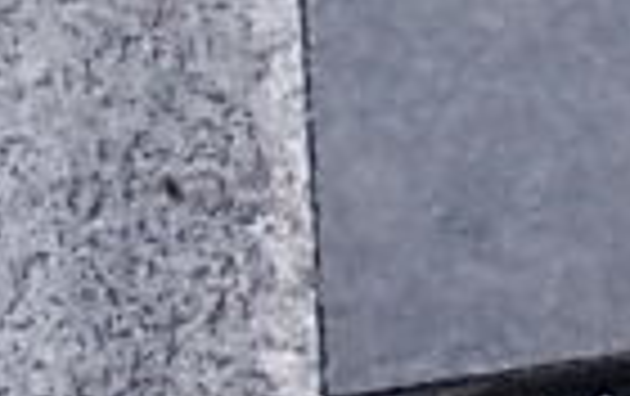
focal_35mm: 145
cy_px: -297
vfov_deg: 8.7
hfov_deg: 13.3
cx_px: 1044
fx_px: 2494
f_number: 8.6
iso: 80
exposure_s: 1/100
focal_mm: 5.3
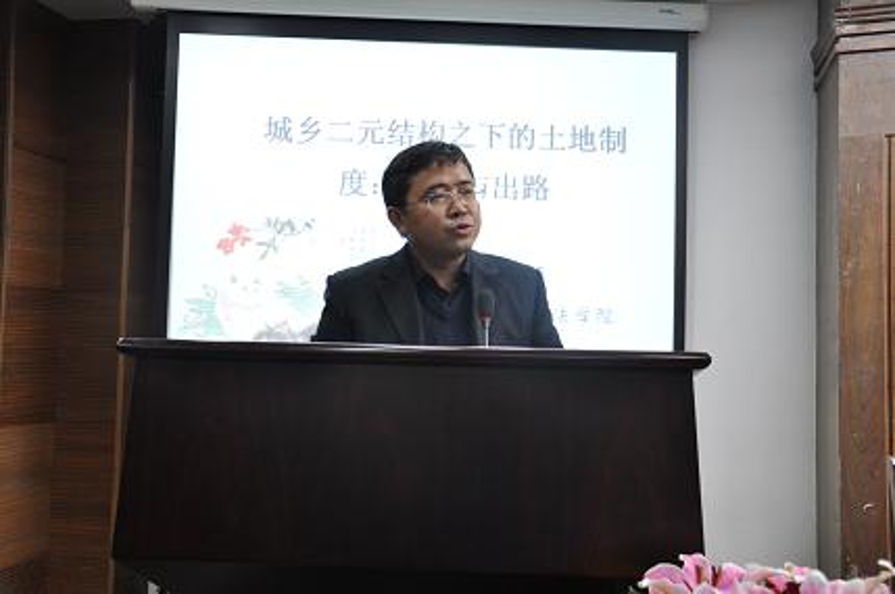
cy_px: 297
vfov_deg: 35.4
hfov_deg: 51.3
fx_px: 931
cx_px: 448
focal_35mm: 38
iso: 400
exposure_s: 1/25
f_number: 5
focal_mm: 25
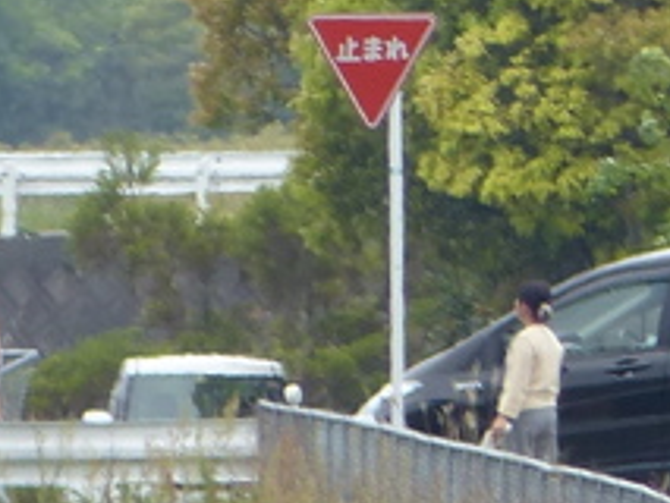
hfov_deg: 0.6
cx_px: -830
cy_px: 333
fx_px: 63753
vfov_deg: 0.5
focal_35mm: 3292
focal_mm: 108
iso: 100
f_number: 4
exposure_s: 1/125
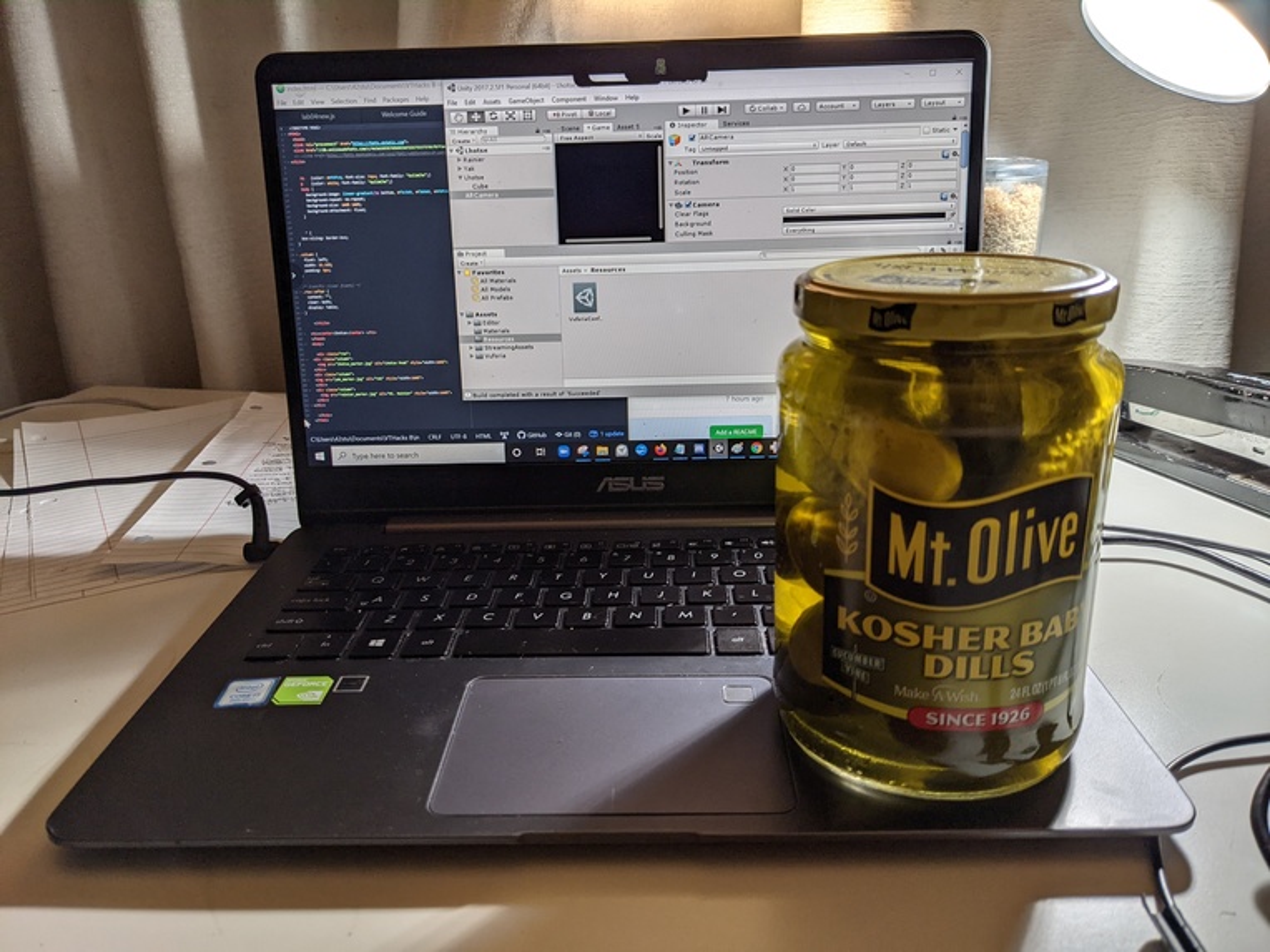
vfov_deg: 51.4
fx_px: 991
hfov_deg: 65.3
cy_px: 476
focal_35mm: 27
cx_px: 635
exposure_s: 1/120
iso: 68
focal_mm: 4.38
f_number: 1.73
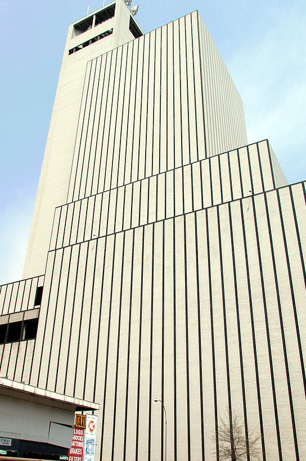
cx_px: 162
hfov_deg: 39.9
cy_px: 242
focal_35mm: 33
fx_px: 421
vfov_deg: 57.2
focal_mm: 20
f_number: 10
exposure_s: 1/400
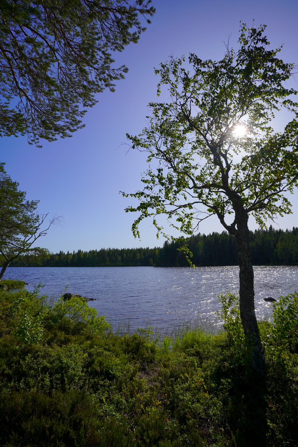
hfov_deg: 70.4
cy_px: 224
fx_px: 211
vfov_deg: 93.3
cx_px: 149
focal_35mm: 17
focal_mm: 17
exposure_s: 1/320
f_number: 10
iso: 100
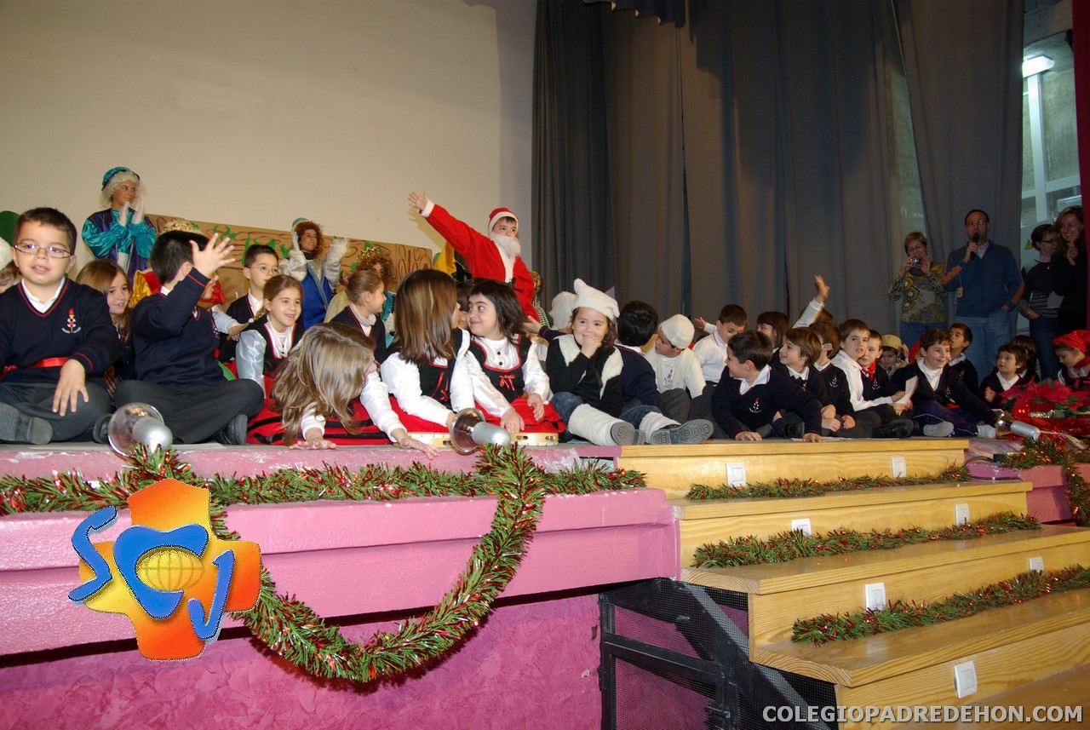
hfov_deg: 67.3
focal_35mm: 27
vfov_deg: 48.1
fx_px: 819
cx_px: 545
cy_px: 365
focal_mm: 18
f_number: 4.5
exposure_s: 1/30
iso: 400
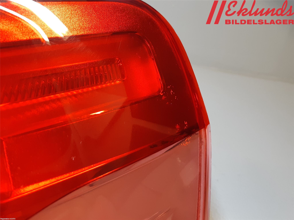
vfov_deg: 53.1
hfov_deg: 67.3
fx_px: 221
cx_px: 147
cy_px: 110
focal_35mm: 26
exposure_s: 1/50
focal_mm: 3.93
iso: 100
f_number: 1.7
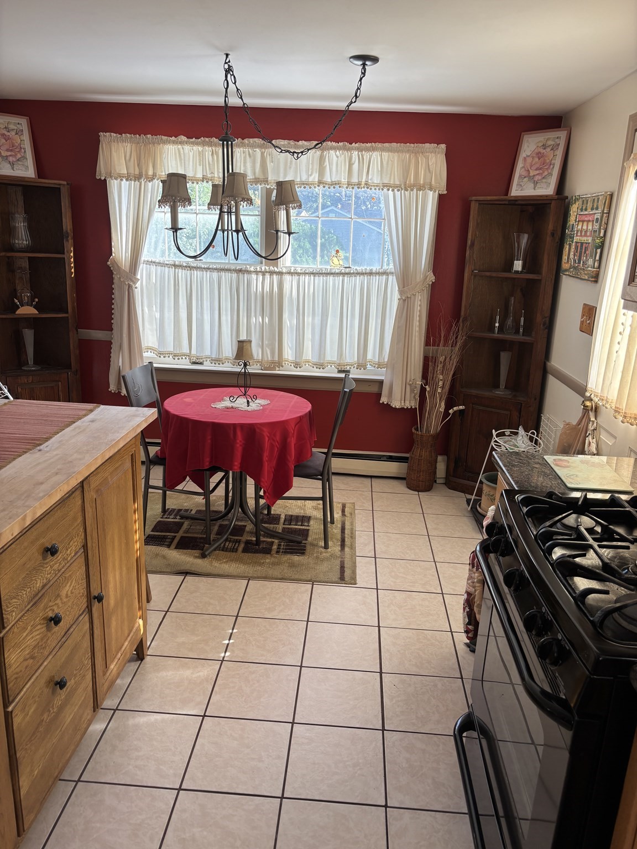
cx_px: 318
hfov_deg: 53.1
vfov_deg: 67.3
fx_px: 638
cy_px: 424
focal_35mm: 26
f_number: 1.6
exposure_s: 1/121
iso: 40
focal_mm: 5.96
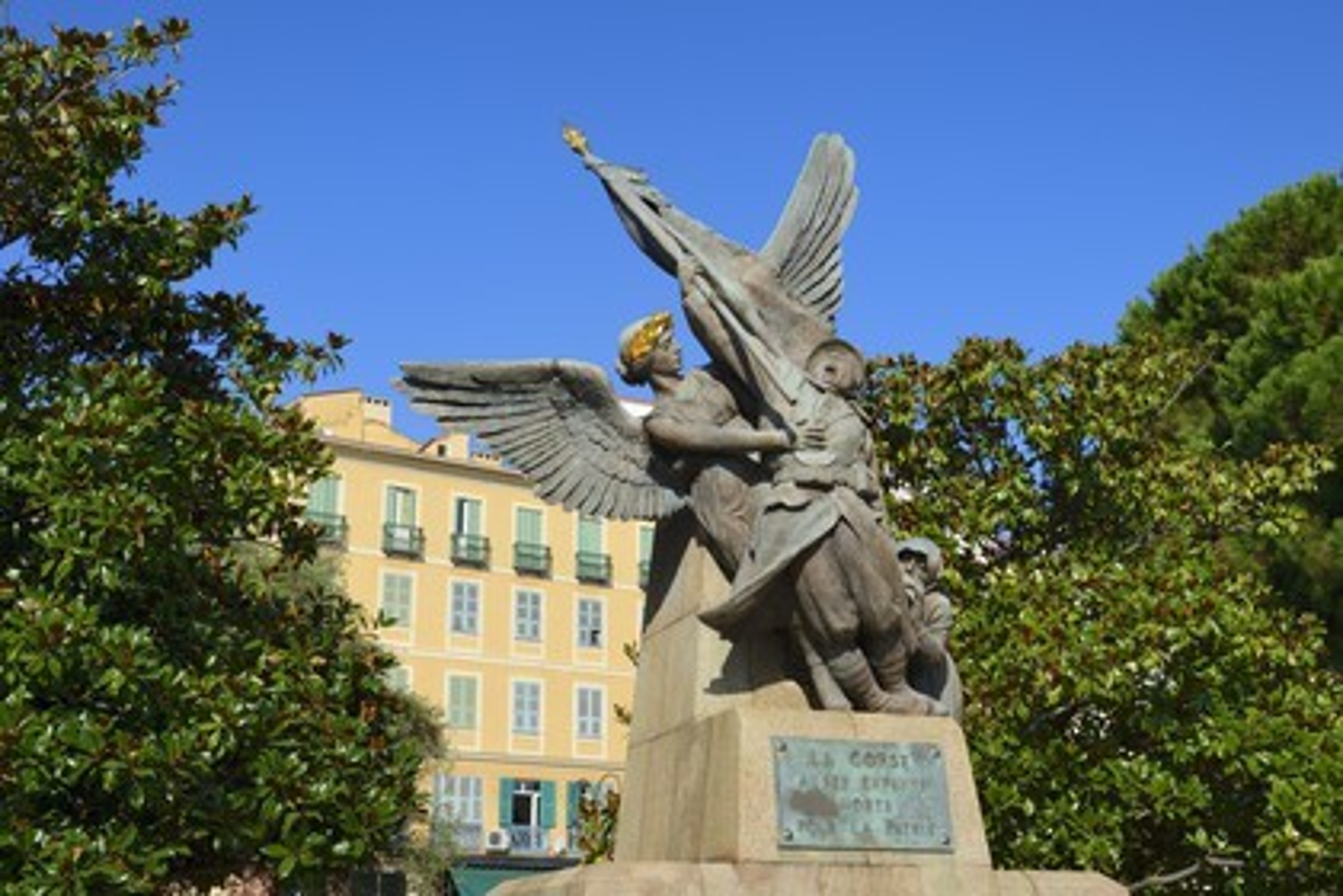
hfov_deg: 44.5
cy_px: 448
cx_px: 672
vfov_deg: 30.5
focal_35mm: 44
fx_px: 1641
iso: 200
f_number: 14
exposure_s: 1/200
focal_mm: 44
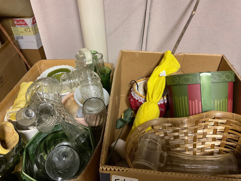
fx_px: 202
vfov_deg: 48.2
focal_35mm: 29
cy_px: 90
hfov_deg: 61.7
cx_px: 120
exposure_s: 1/30
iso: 320
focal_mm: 3
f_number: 1.8
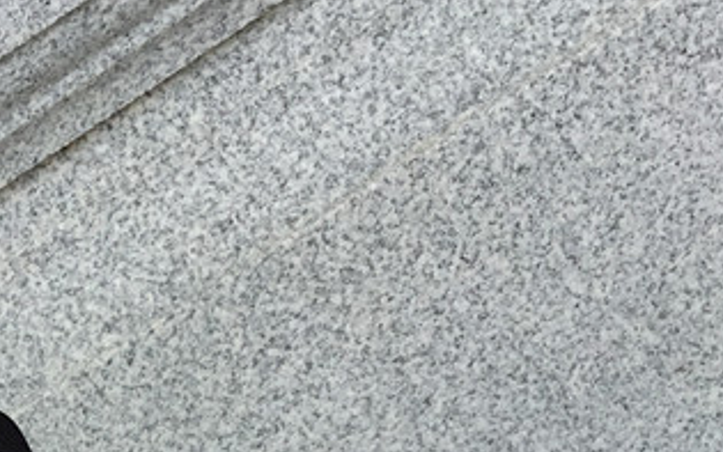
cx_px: 115
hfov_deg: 21.7
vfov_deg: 13.3
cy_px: 628
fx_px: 1853
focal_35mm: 94
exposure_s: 1/586
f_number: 2.4
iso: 25
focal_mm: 3.3
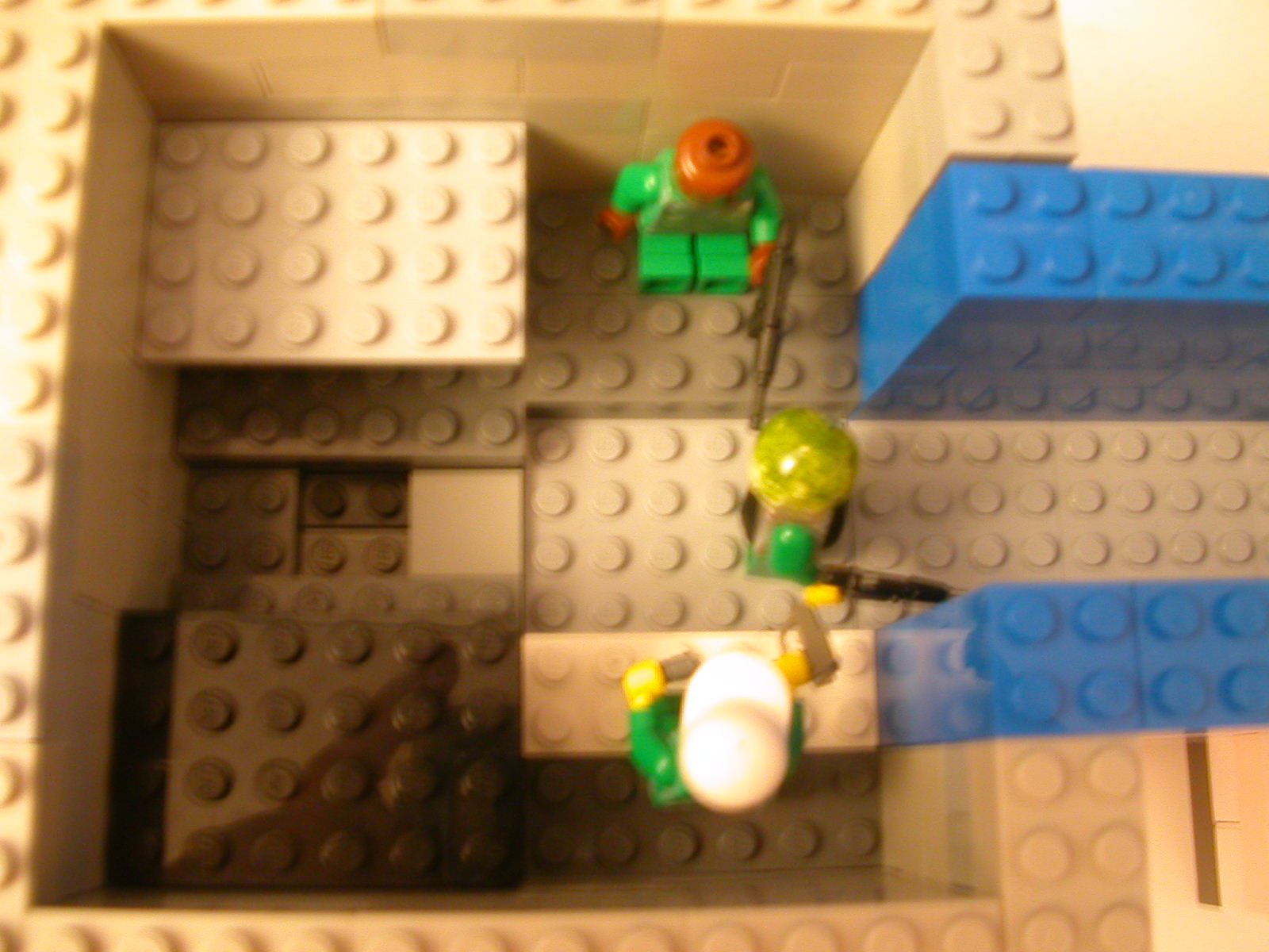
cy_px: 476
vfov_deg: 38.7
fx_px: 1356
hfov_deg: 50.1
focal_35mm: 37
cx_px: 634
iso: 152
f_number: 2.7
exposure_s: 1/3.4
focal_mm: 5.6
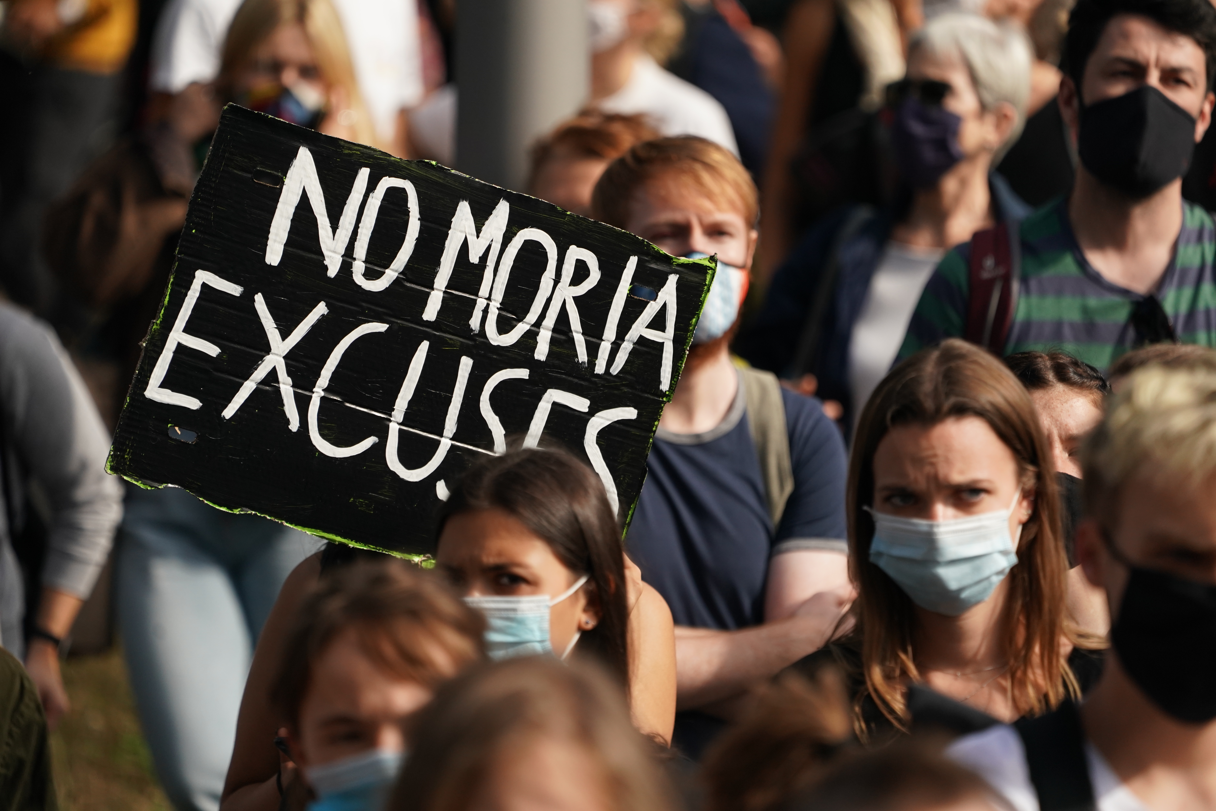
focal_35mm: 400
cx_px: 608
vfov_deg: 3.4
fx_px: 13510
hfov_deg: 5.2
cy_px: 406
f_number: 5.6
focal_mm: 400
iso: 1000
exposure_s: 1/2500
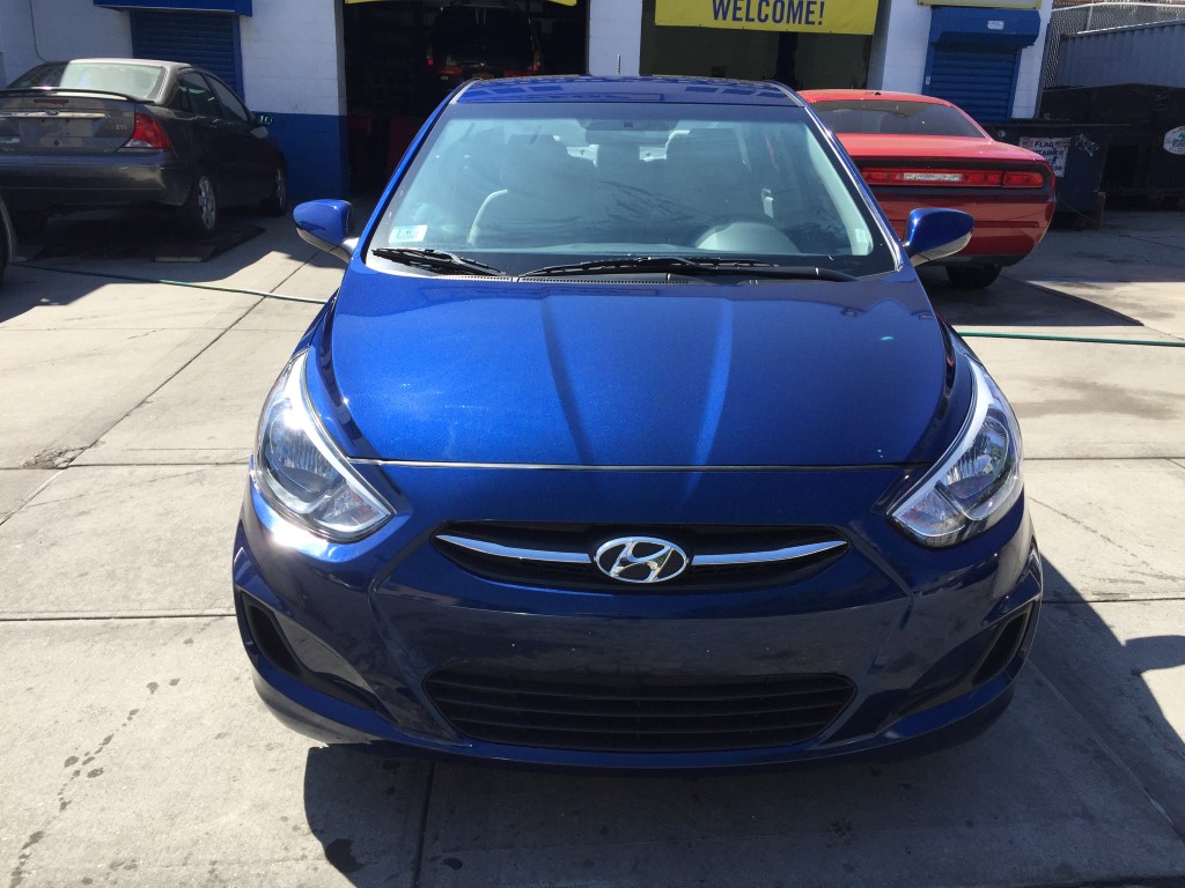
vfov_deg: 48.2
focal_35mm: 29
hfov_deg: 61.7
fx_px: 993
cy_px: 444
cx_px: 592
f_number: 2.2
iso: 32
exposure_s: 1/1364
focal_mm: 4.15
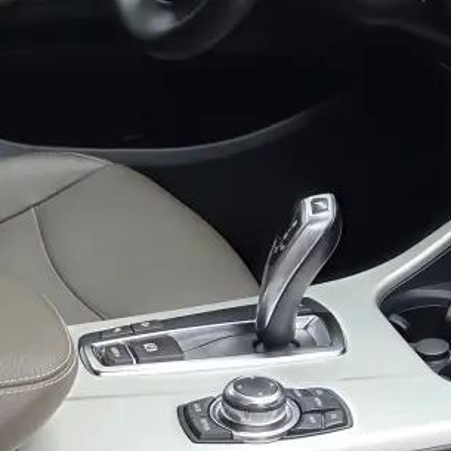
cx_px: 648
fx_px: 1415
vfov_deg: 18.1
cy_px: 275
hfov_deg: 16.7
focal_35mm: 96
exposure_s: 1/100
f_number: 1.7
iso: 50
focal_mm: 6.25
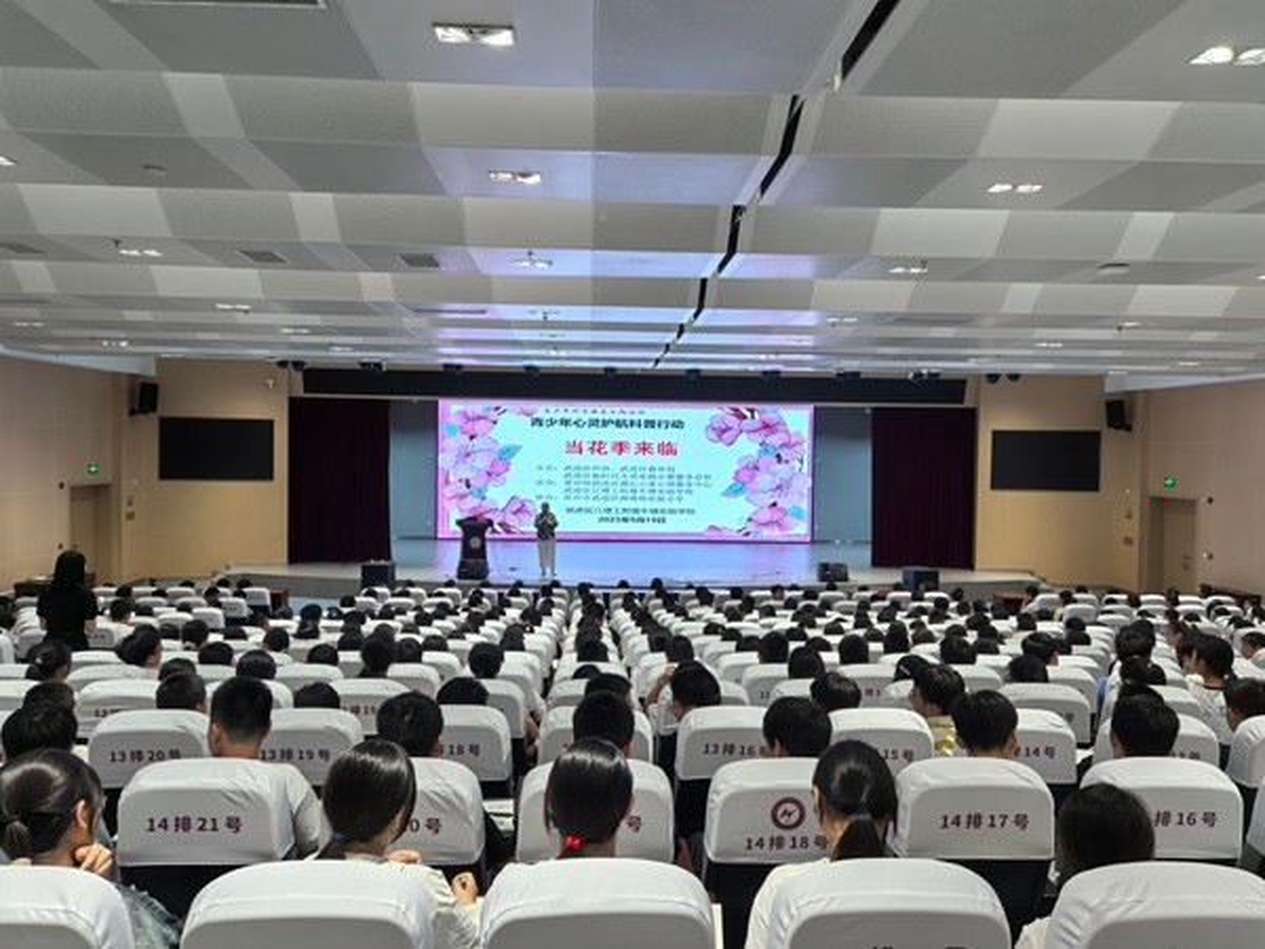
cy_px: 474
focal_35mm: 27
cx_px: 632
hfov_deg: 65.3
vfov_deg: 51.4
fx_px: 987
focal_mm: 5.35
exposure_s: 1/100
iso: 50
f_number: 1.8
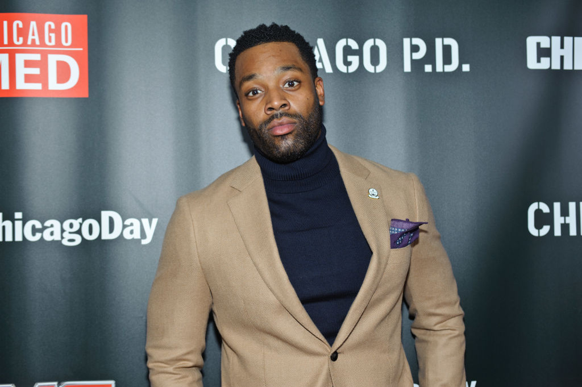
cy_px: 194
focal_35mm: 45
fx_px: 727
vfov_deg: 29.8
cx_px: 291
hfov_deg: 43.6
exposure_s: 1/160
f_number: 5.6
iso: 800
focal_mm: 45
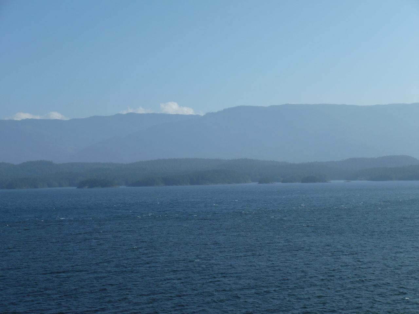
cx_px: 210
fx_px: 799
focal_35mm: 66
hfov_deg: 29.4
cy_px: 157
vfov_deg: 22.3
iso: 80
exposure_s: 1/500
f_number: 4.8
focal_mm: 11.8
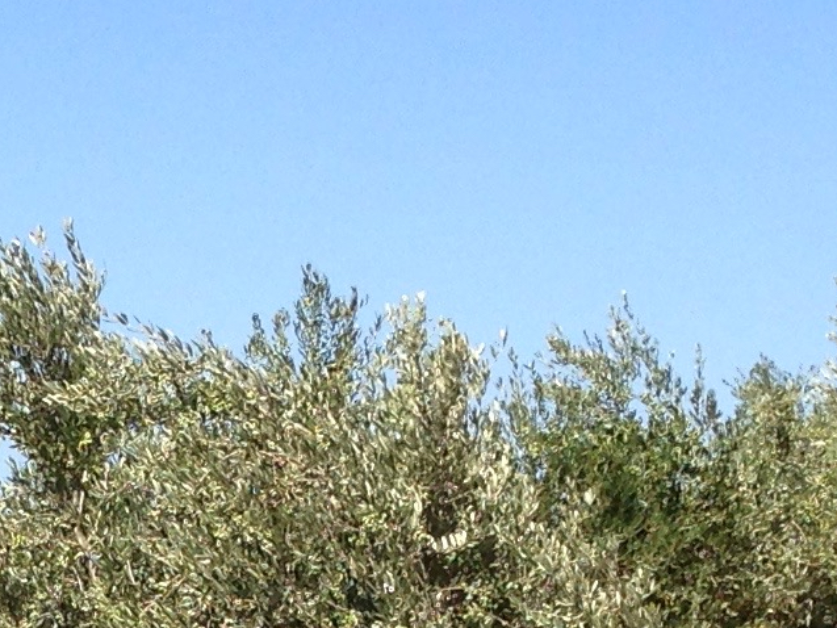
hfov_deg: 11.5
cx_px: -152
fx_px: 4087
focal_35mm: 169
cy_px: 1403
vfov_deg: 8.2
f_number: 2.4
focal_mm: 4.13
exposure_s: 1/1178
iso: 50
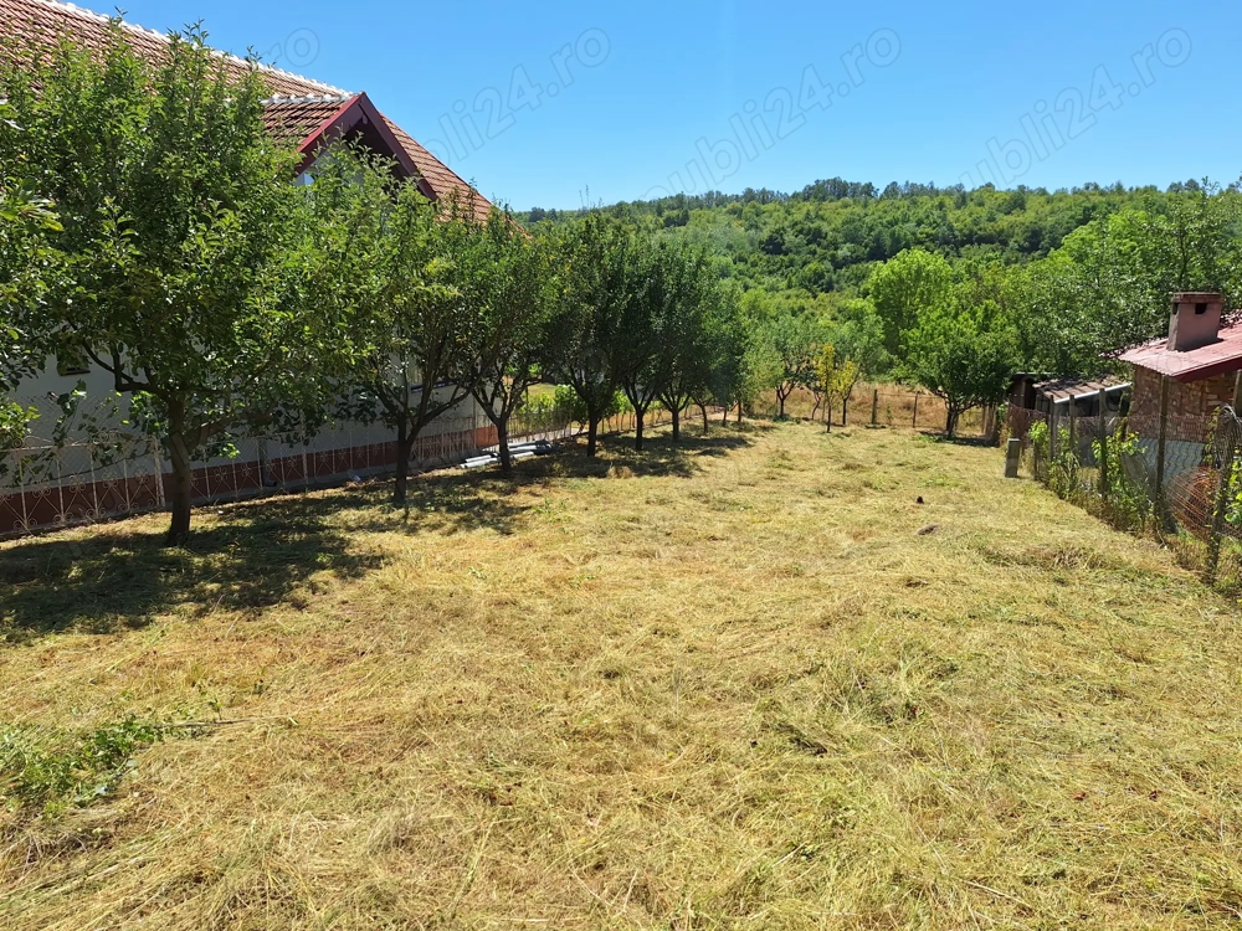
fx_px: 825
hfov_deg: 73.9
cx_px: 621
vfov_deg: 58.9
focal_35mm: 23
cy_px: 466
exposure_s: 1/2755
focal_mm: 5.54
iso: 40
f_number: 1.8
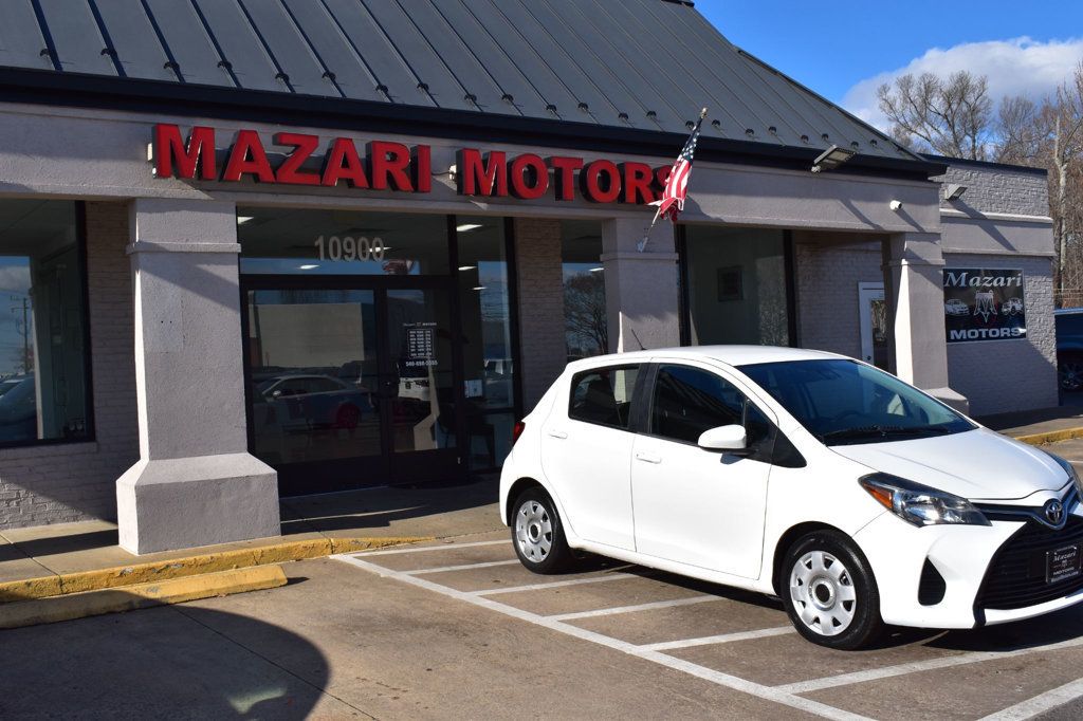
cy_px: 360
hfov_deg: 53.1
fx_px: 1083
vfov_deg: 36.8
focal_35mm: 36
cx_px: 542
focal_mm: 24
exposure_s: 1/500
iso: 200
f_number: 11
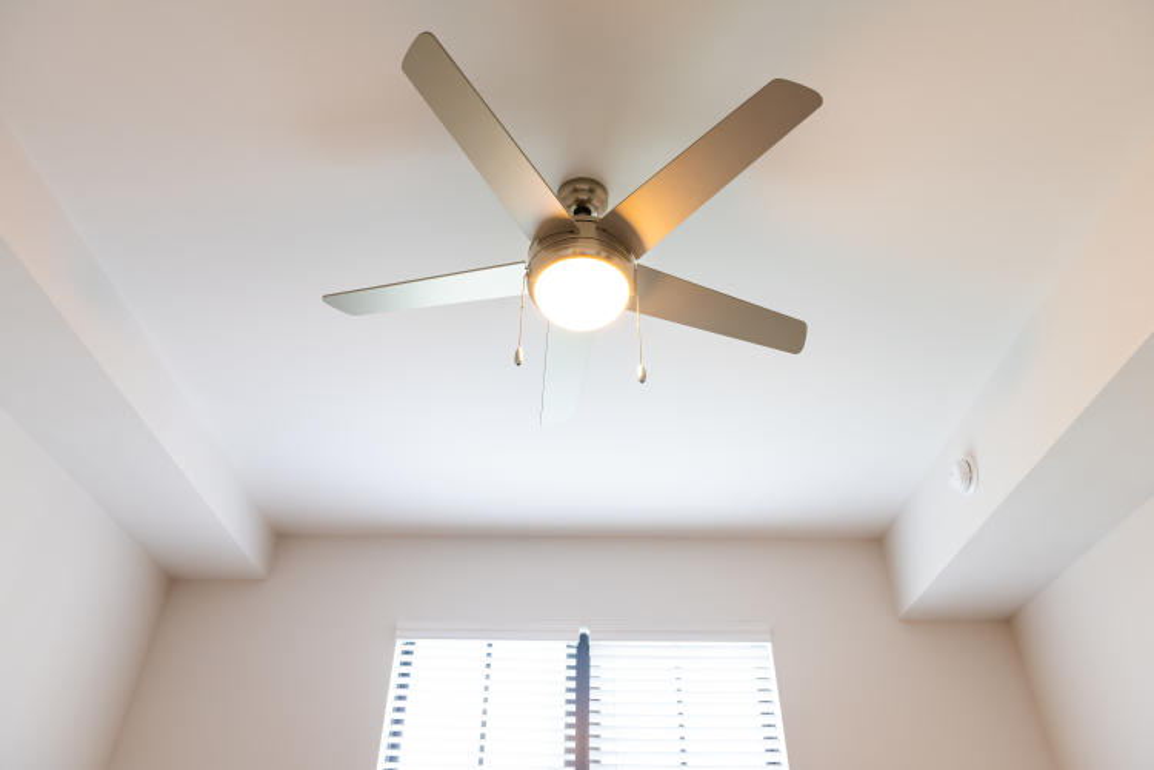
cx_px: 577
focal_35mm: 24
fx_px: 769
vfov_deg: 53.1
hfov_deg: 73.7
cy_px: 385
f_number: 5.6
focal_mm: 24
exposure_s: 1/4
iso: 64
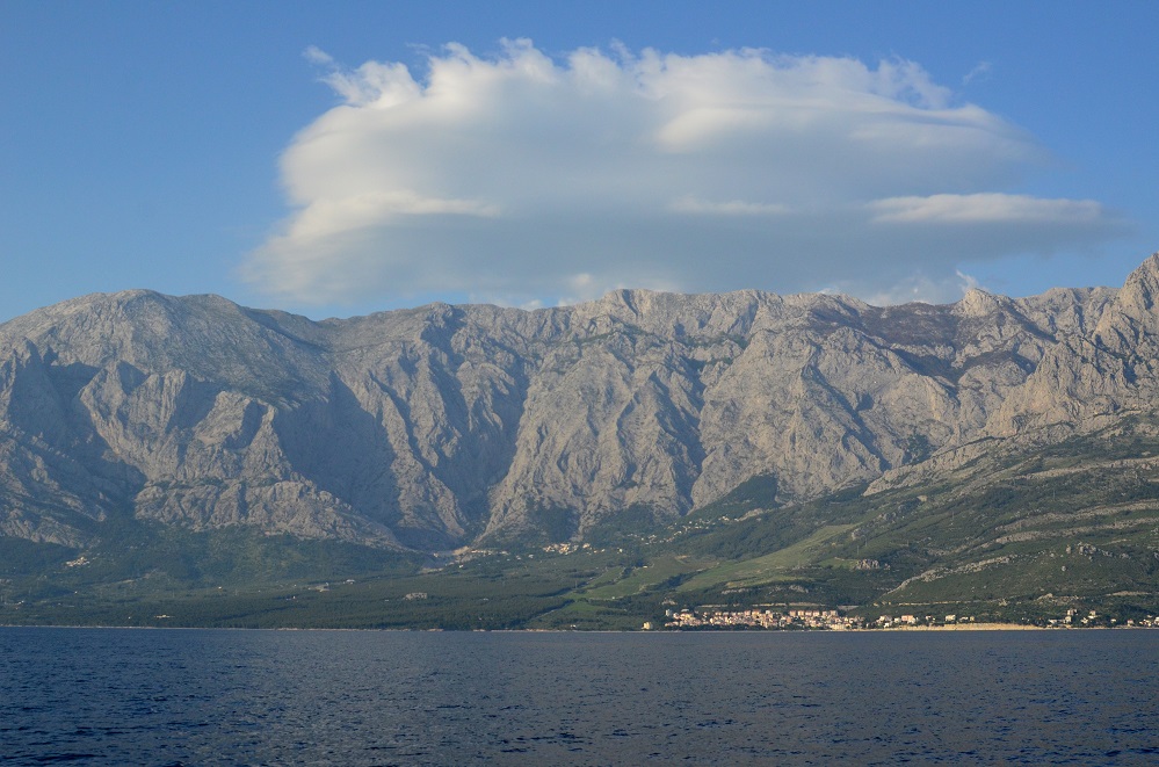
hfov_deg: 37.9
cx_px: 580
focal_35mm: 52
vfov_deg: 25.6
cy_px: 384
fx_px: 1686
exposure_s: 1/2500
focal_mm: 35
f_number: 6.3
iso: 800
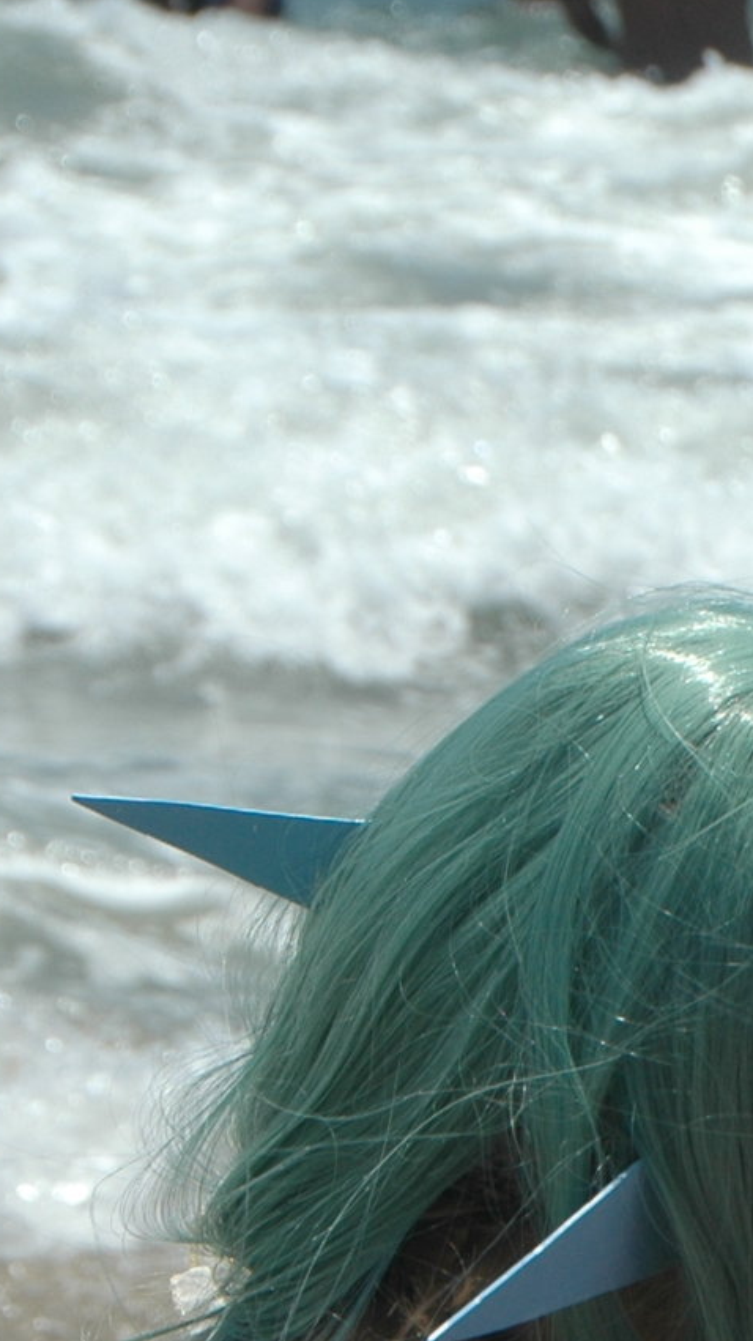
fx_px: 11478
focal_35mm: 323
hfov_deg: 3.7
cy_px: 824
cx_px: 1771
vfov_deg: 6.7
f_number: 11
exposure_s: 1/500
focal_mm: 70
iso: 200
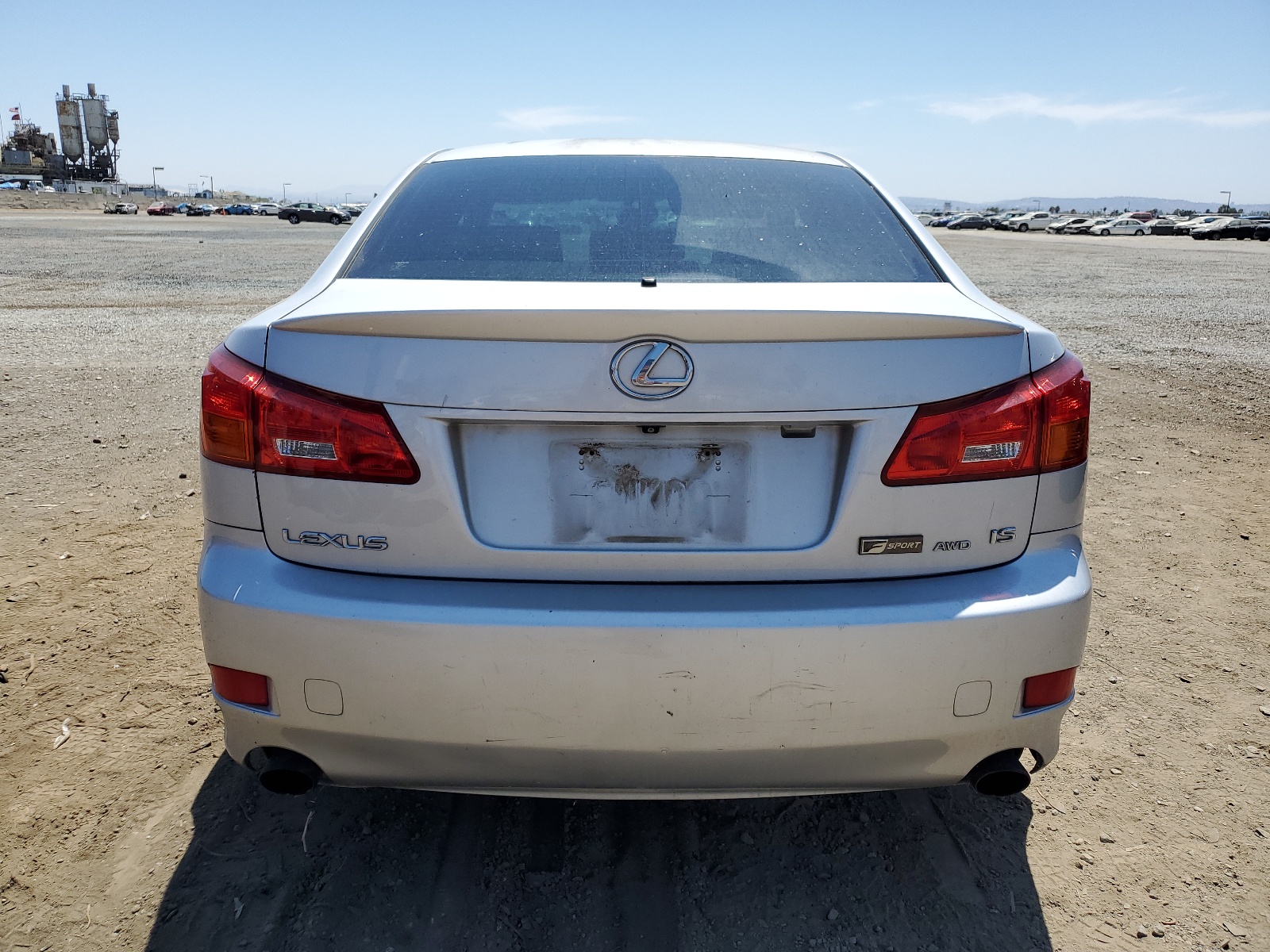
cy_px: 476
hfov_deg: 67.3
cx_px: 635
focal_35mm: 26
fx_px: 954
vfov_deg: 53.1
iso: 50
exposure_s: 1/3333
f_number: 1.5
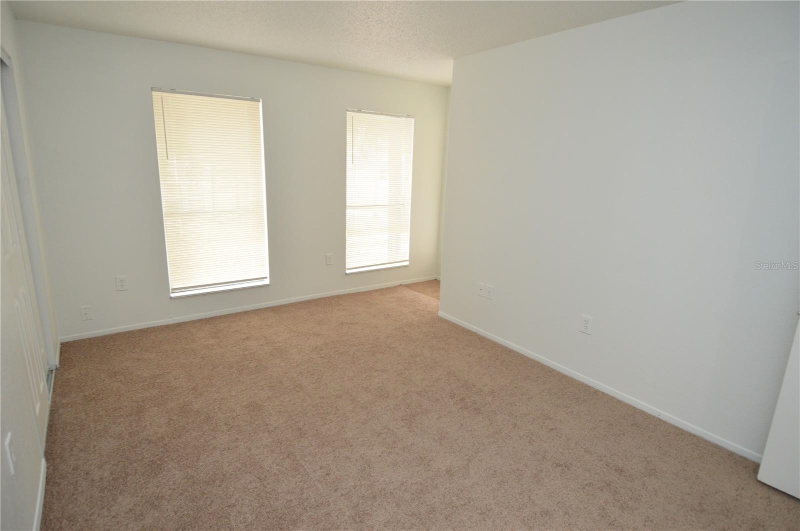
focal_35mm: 18
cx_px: 400
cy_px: 266
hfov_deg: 90.1
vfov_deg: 67.3
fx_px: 400
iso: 560
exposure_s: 1/60
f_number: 4
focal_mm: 12
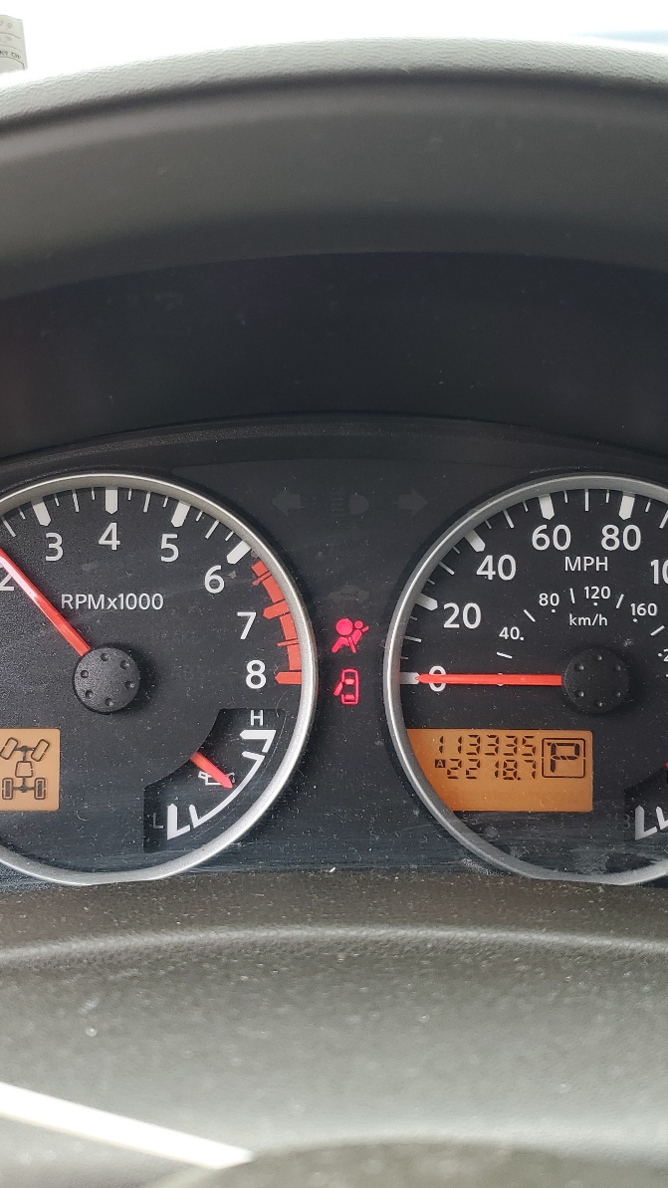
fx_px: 1197
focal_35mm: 38
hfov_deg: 31.2
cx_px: 330
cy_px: 594
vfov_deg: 52.8
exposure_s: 1/149
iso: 50
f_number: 1.5
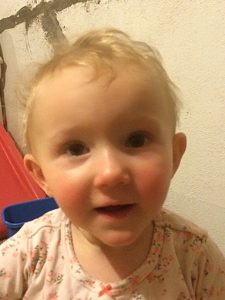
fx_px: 320
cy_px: 154
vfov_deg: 50.1
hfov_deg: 38.6
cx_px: 94
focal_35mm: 37
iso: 800
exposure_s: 1/15
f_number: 2.2
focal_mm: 4.12
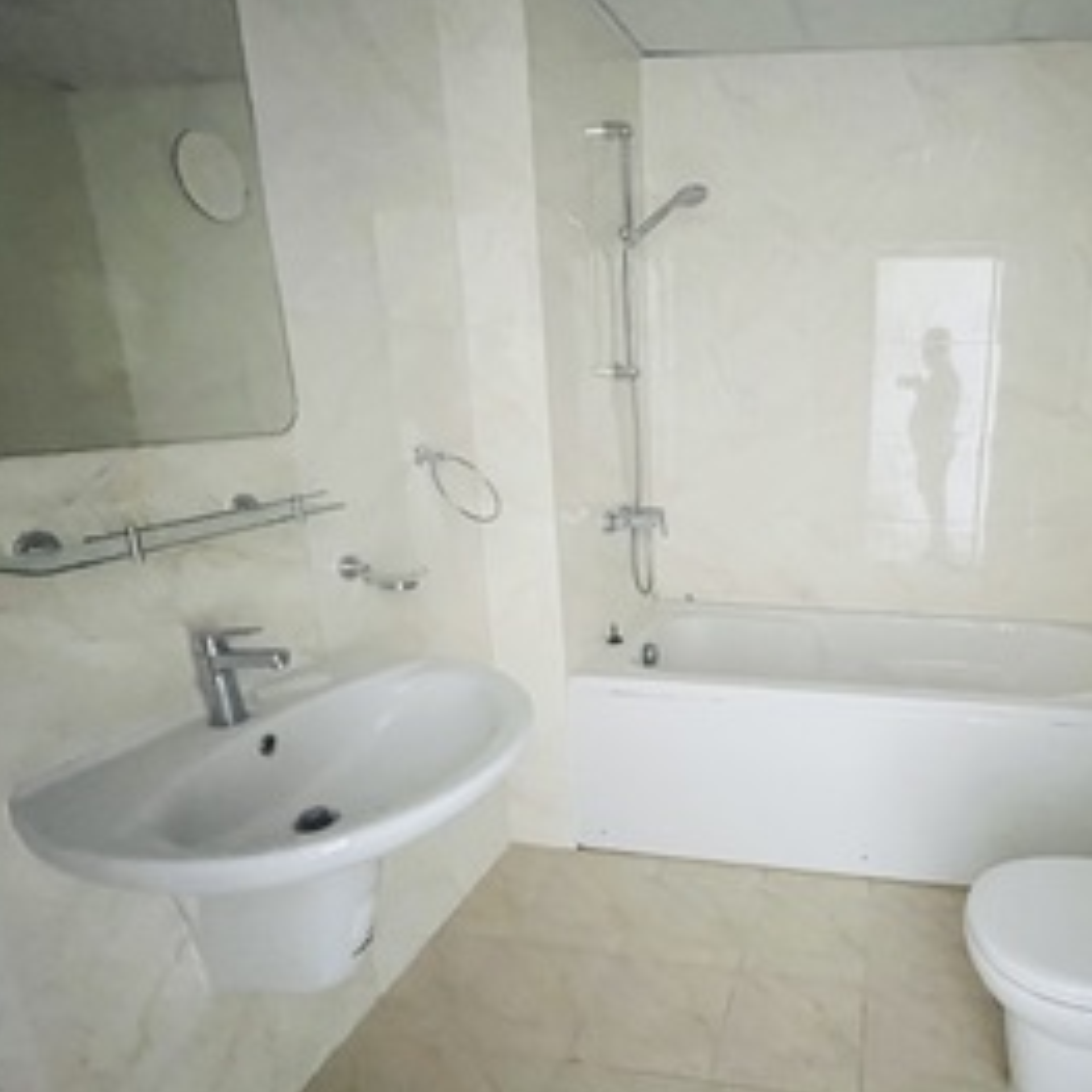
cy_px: 575
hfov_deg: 70.9
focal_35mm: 20
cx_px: 787
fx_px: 714
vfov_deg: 74.8
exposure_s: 1/46
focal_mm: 1.57
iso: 1000
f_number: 1.8
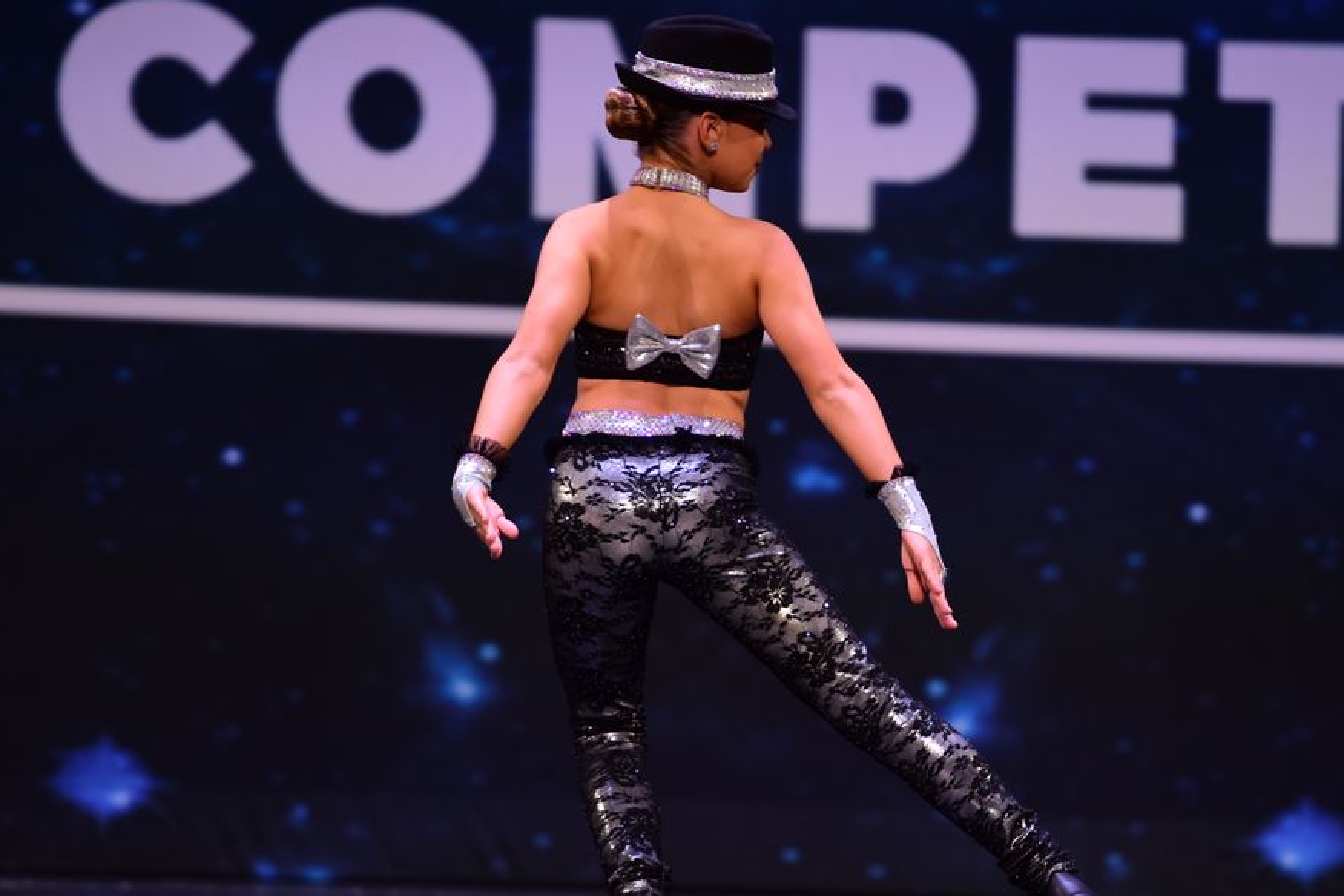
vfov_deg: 6.2
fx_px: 8287
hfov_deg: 9.3
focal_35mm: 222
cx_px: 770
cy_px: 508
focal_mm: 190
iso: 2500
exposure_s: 1/800
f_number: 2.8
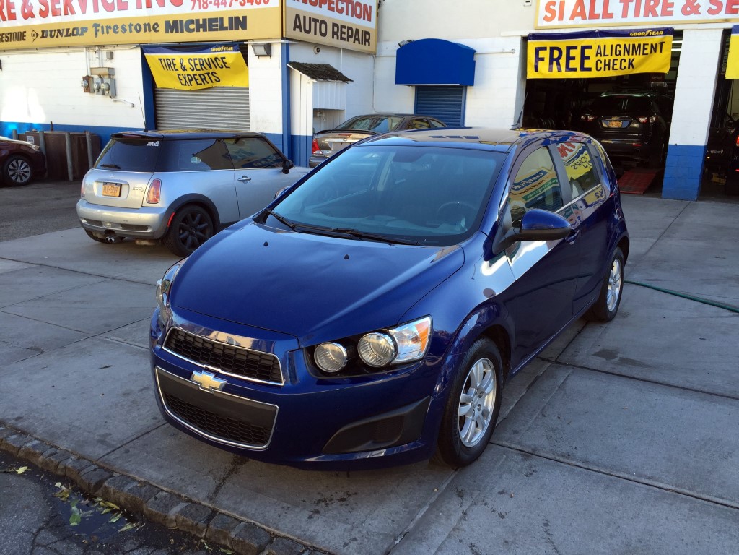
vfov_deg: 48.2
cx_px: 370
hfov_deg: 61.7
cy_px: 278
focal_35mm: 29
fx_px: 619
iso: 32
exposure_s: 1/190
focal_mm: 4.15
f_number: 2.2
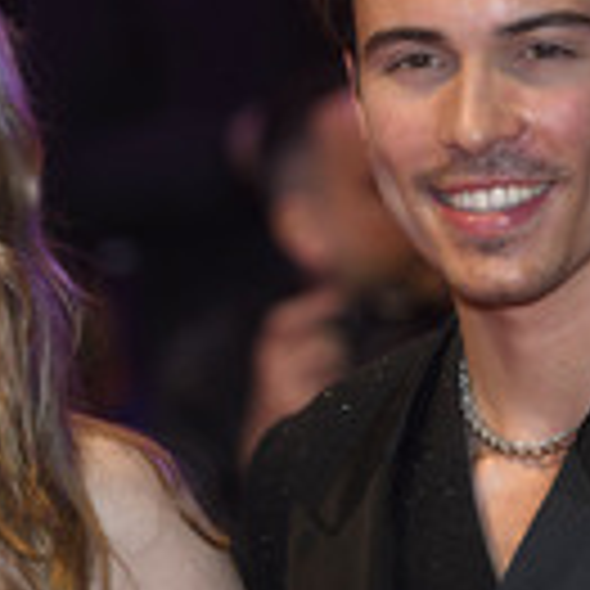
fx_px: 7038
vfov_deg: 4.8
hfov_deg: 4.8
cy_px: 383
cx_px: -173
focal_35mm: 365
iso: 800
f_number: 3.5
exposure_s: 1/500
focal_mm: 125
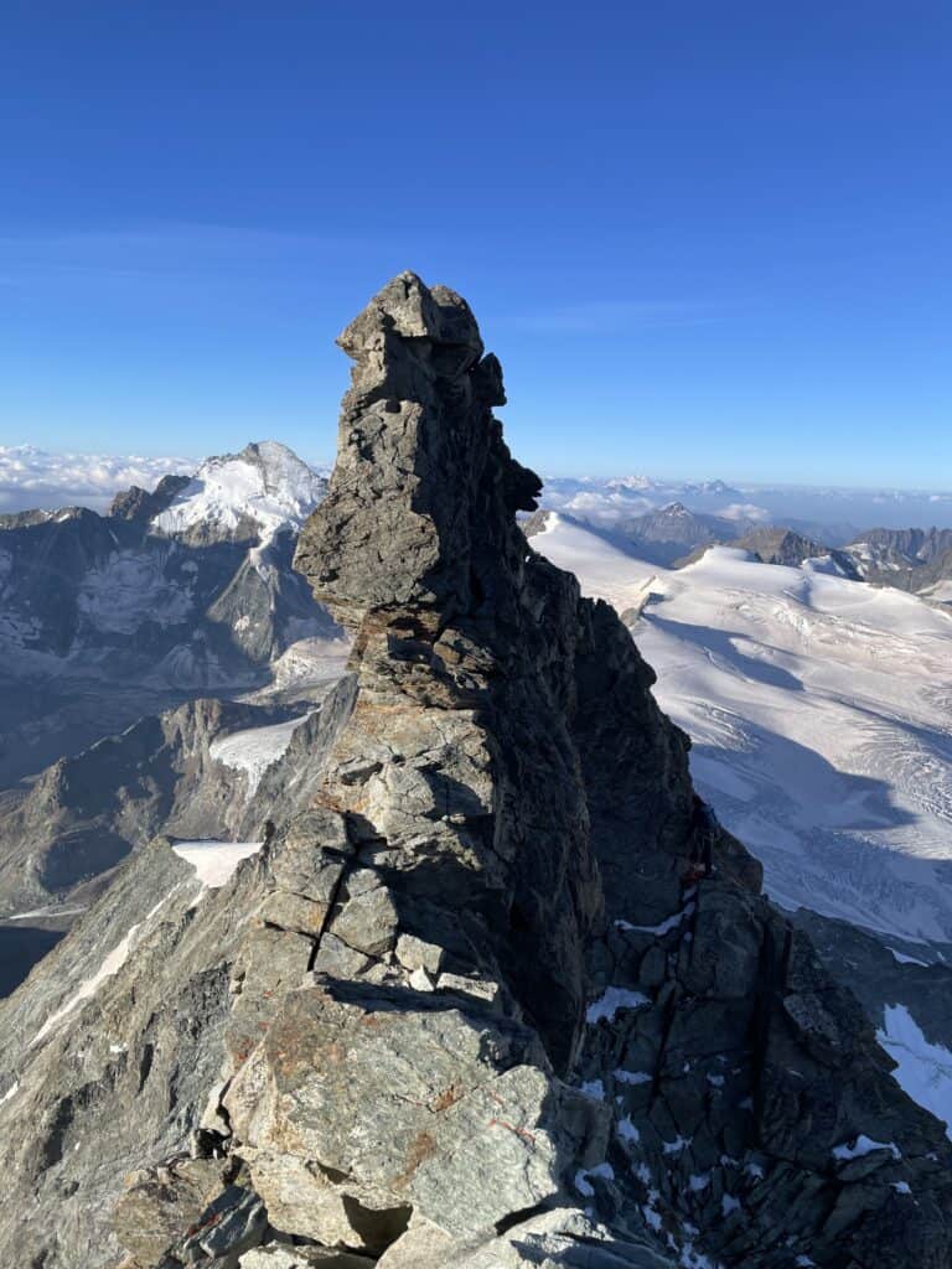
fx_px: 953
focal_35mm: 26
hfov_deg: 53.1
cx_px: 476
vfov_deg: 67.3
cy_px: 634
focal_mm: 4.2
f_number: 1.6
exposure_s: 1/2564
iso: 32
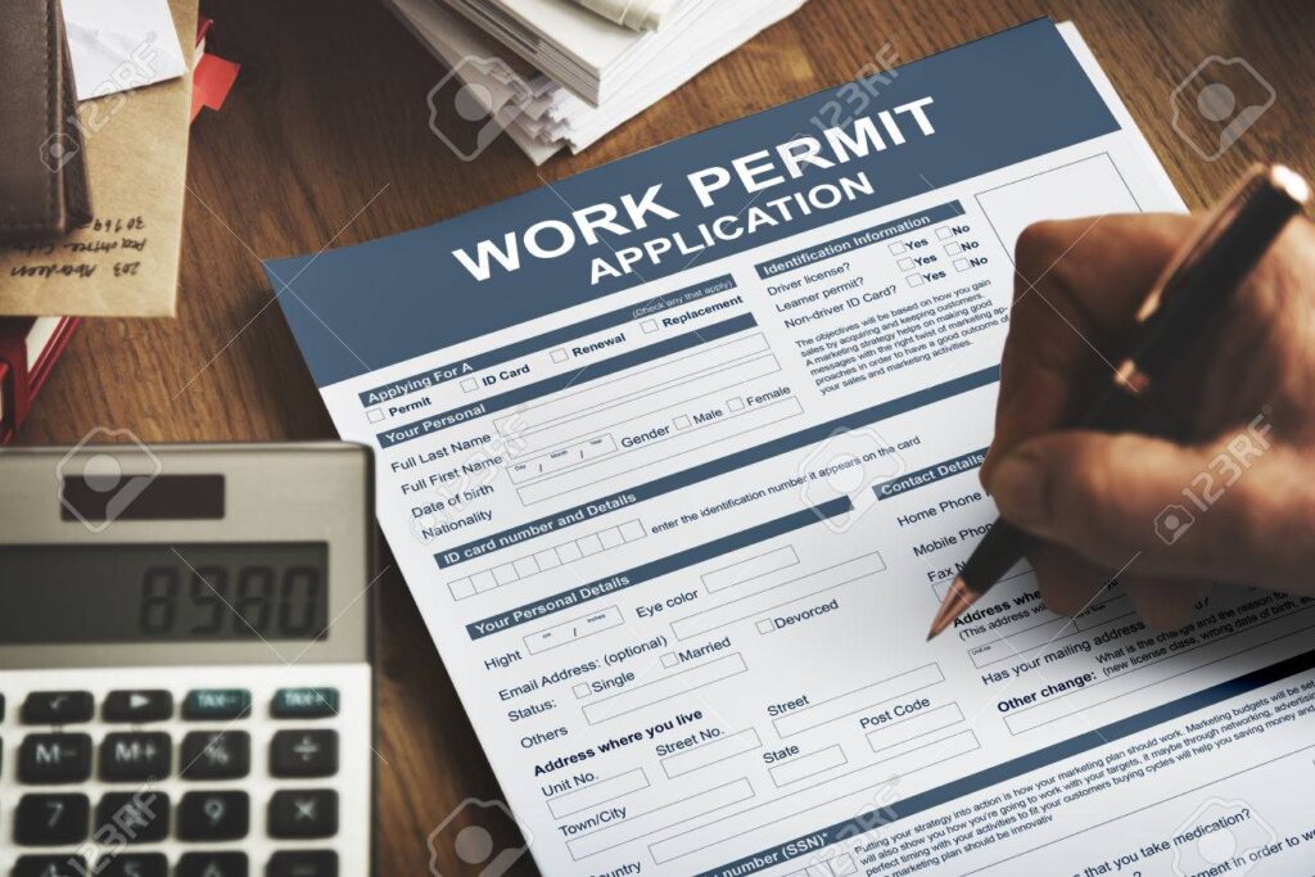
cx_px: 658
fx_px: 3836
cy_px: 438
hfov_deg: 19.5
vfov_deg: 13.0
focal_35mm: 105
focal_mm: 105
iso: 160
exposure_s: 1/160
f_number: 4
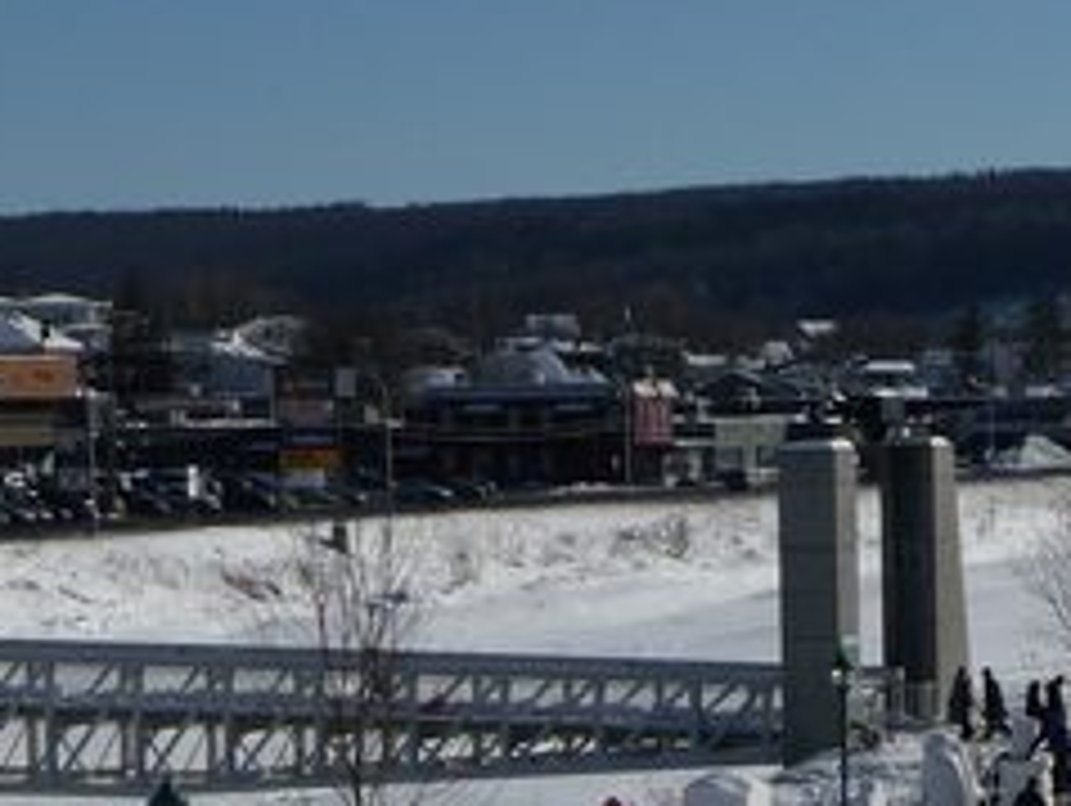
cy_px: 1076
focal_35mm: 151
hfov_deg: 12.9
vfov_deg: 9.6
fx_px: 4677
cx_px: 1120
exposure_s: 1/500
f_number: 10
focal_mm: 7.6
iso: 100
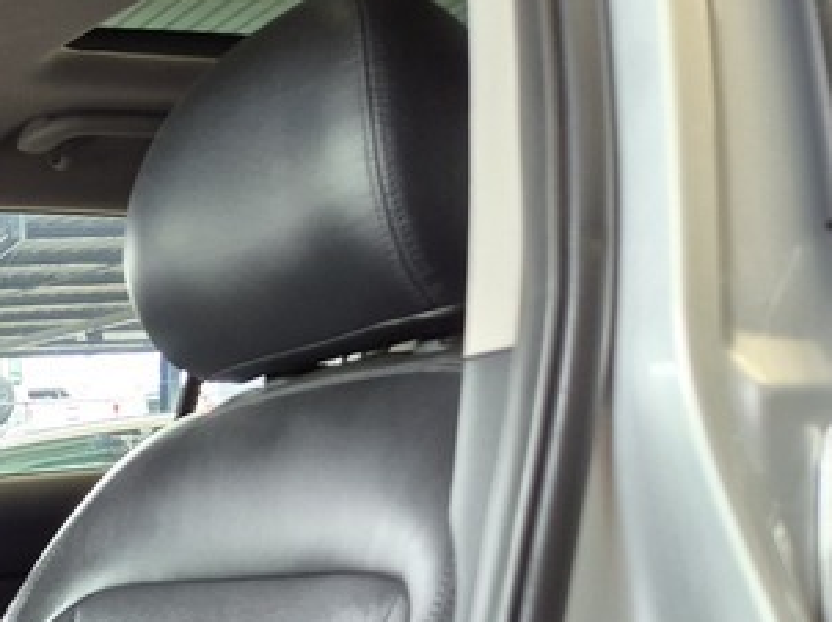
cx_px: -534
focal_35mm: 78
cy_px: 834
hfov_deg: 20.2
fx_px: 1873
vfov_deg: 17.6
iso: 200
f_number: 1.8
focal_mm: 5.4
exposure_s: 1/100
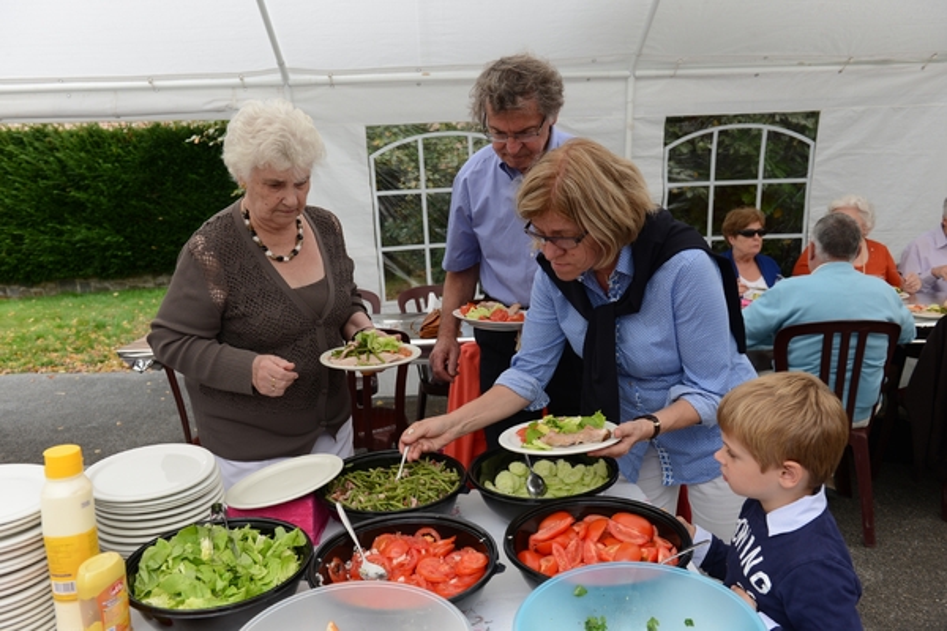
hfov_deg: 63.7
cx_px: 474
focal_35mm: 29
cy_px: 316
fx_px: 763
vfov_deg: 45.0
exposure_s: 1/125
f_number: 5.6
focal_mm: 29
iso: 200
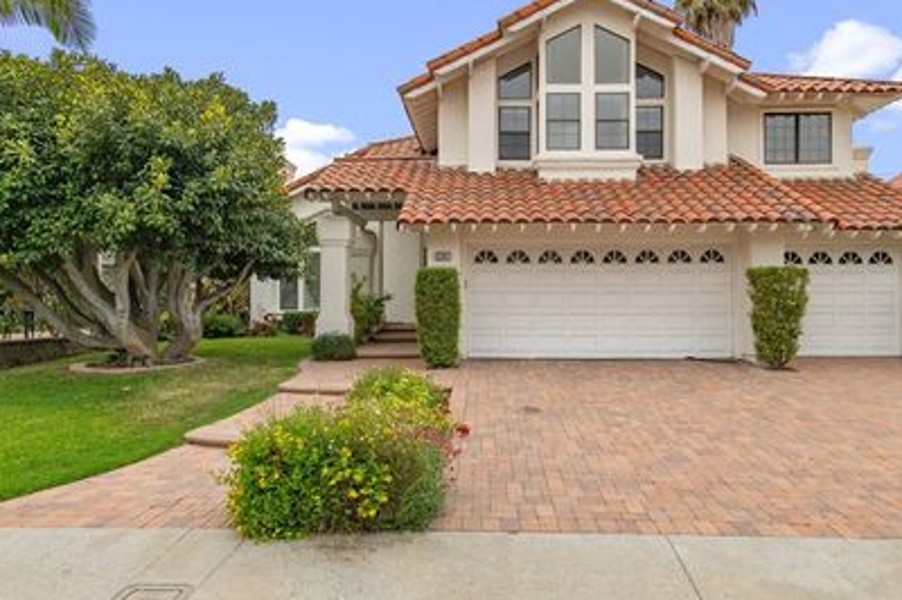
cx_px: 476
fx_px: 626
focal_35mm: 25
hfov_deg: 71.5
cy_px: 290
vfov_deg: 51.2
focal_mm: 20
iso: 100
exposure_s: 1/250
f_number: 5.6
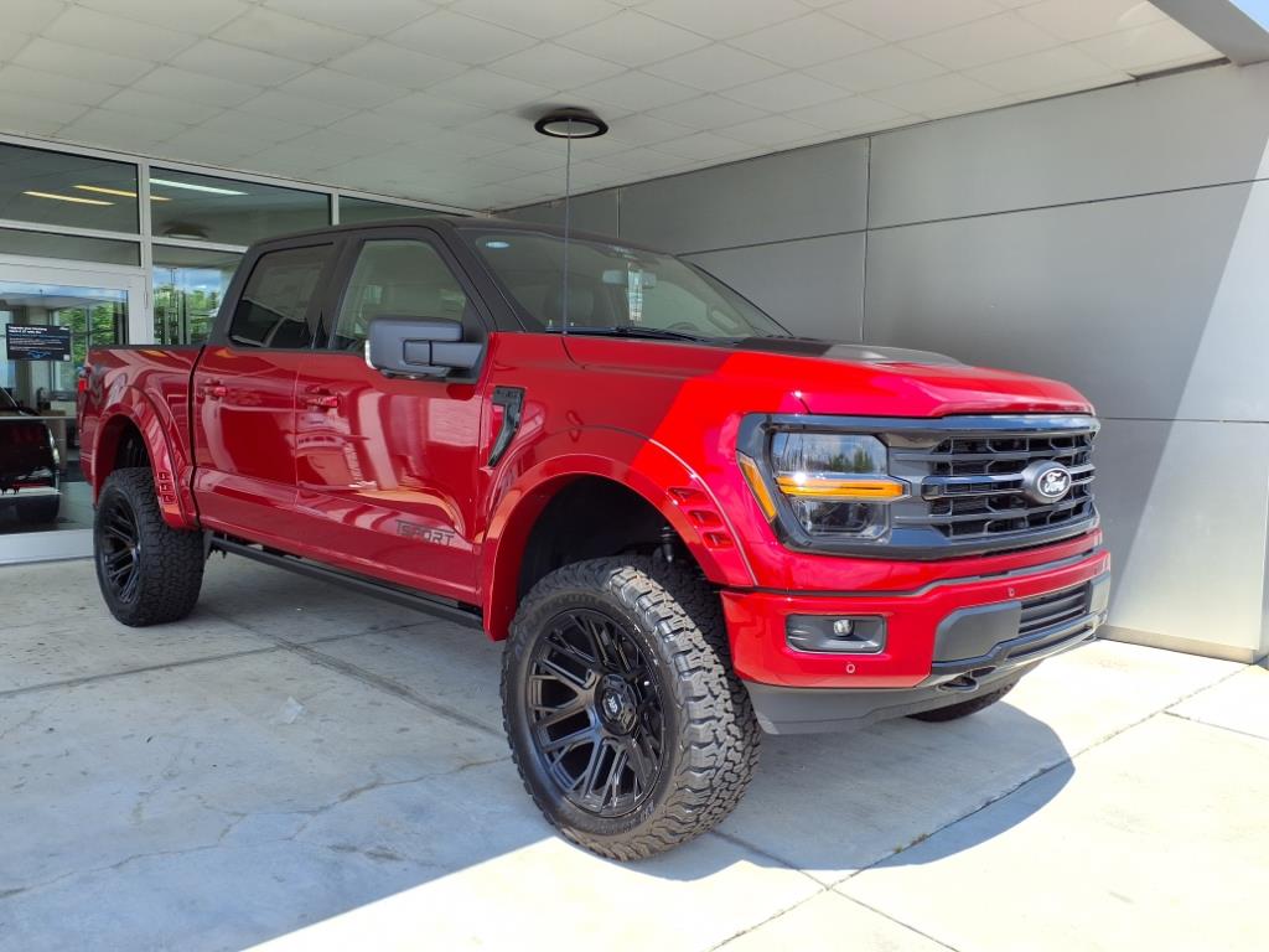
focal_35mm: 27
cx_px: 634
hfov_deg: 65.3
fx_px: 990
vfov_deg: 51.4
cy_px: 476
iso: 40
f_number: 1.9
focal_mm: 3.58
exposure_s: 1/1111
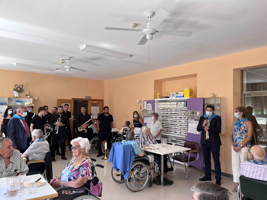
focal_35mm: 26
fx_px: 201
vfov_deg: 53.1
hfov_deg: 67.3
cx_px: 134
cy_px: 100
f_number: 1.6
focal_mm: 5.1
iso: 64
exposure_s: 1/121
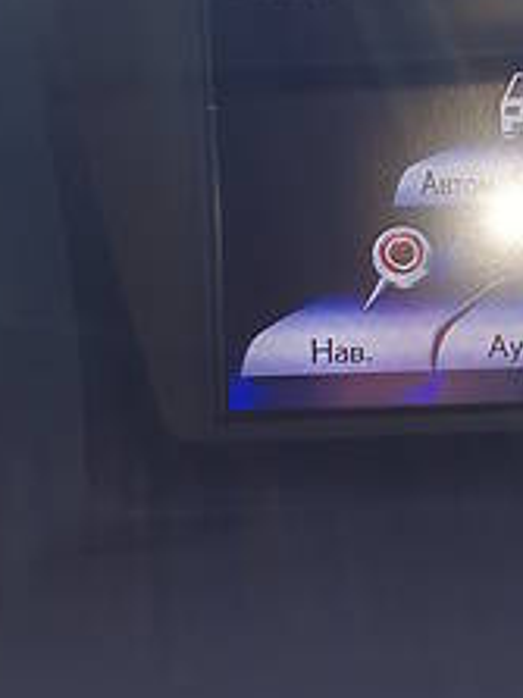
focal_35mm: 70
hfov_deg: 19.9
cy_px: 322
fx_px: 1411
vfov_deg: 27.8
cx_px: 608
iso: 40
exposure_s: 1/190
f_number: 1.7
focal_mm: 4.2
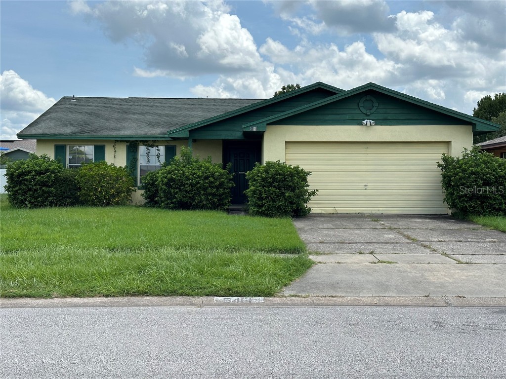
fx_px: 702
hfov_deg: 39.7
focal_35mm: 48
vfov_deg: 30.3
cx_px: 253
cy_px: 190
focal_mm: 6.86
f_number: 1.78
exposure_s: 1/3876
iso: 64
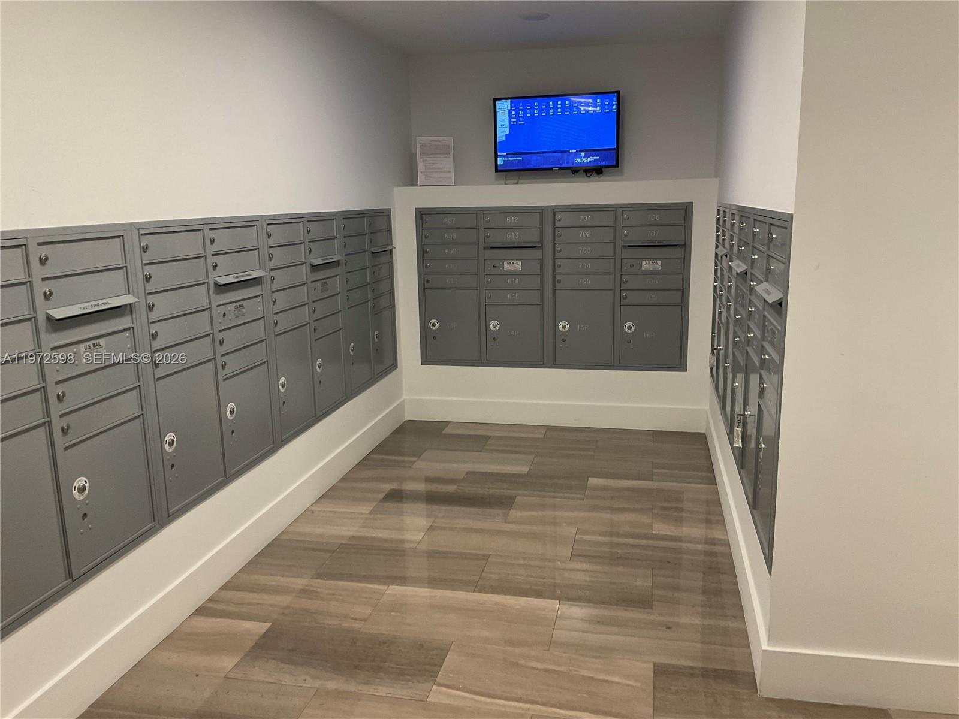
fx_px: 803
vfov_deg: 48.2
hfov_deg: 61.7
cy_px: 360
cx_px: 480
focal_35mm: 29
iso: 100
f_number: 1.8
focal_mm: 3
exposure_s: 1/60
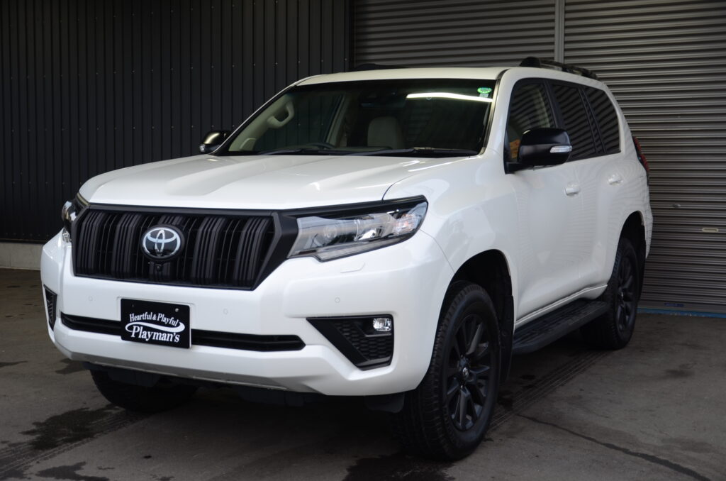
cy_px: 240
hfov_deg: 41.2
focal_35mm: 48
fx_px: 966
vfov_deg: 27.9
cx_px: 363
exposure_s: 1/10
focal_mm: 32
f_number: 4.2
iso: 100
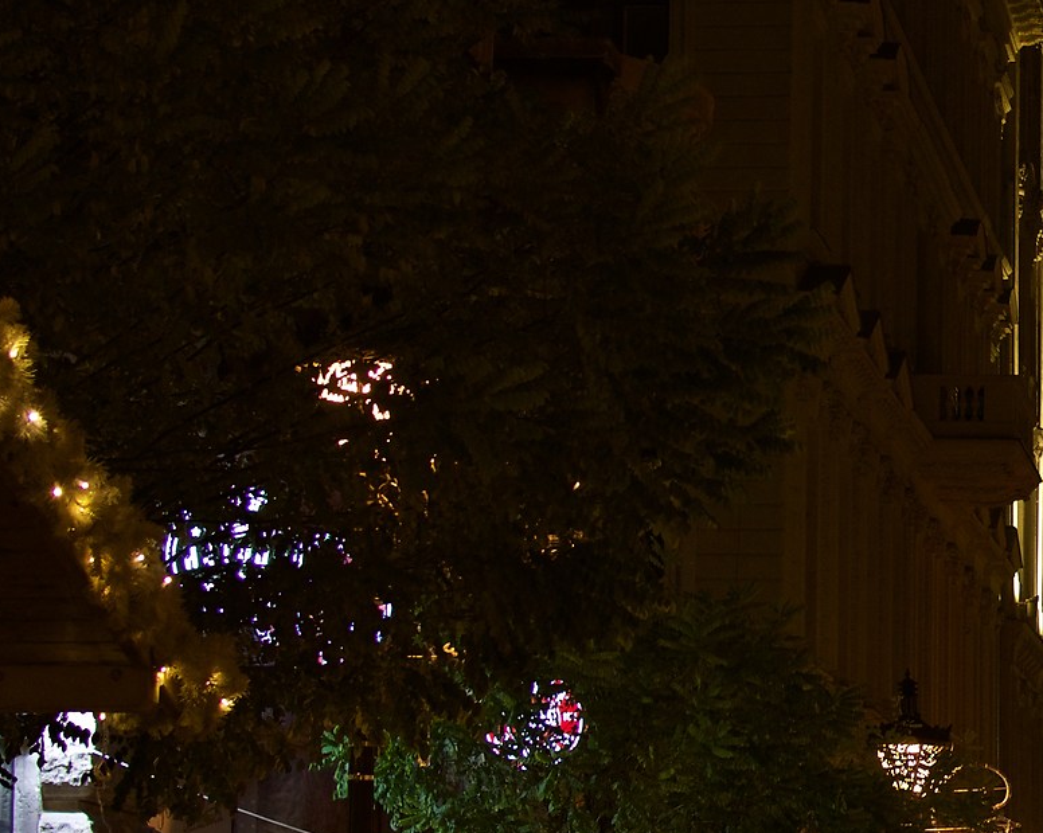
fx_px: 4659
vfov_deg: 10.2
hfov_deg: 12.3
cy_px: 397
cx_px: 1453
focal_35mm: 151
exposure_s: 1/25
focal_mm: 35
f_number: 3.2
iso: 640
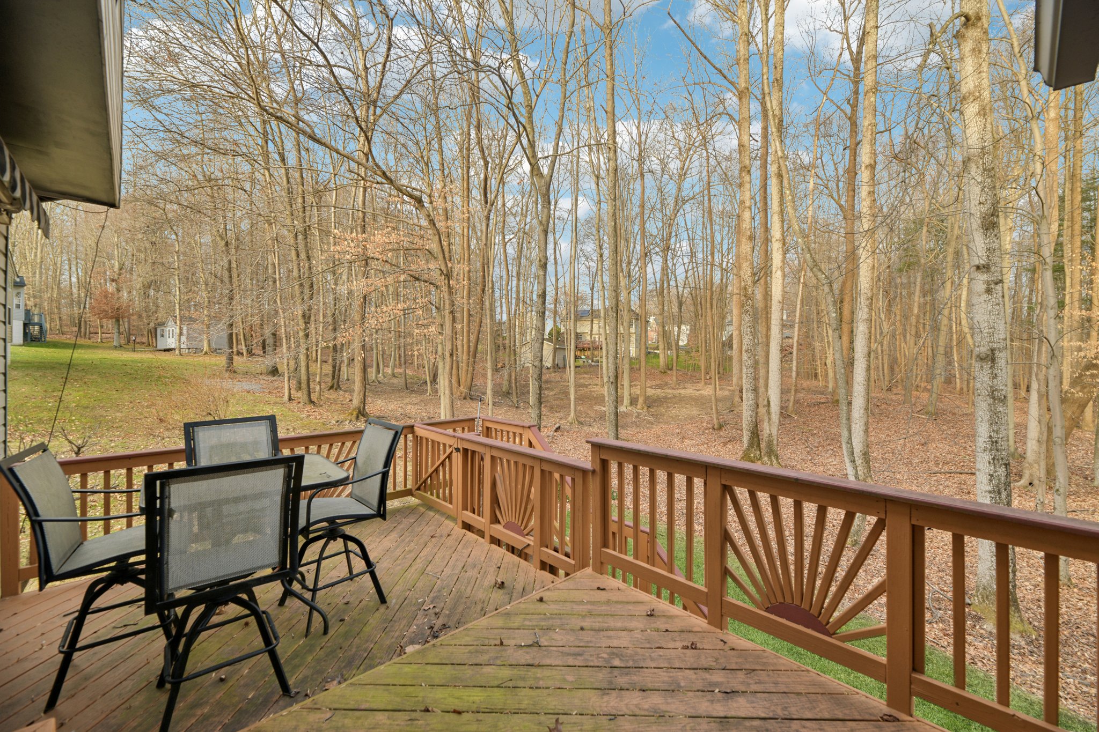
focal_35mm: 14
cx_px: 550
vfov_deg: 81.2
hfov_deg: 104.3
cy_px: 366
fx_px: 427
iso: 125
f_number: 8
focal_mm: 14
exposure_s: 1/15
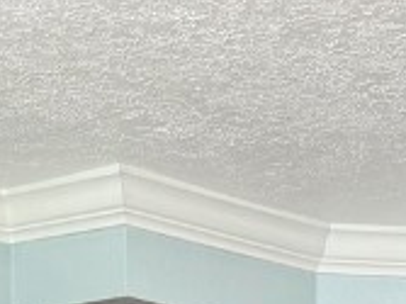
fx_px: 1723
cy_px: 844
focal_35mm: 147
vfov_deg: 8.7
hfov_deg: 13.2
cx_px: 418
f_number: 1.78
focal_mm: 6.76
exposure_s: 1/60
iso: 125
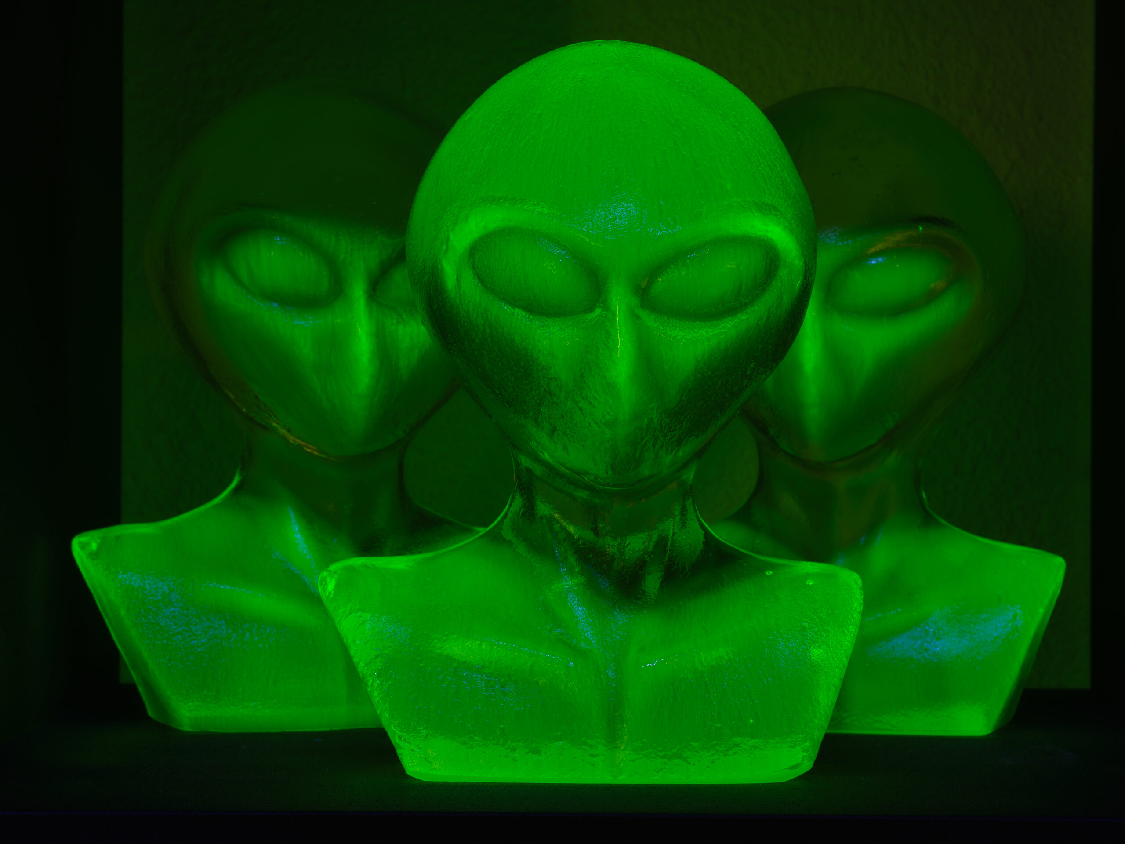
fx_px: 3087
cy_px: 422
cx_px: 562
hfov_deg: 20.7
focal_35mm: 95
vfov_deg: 15.6
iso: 50
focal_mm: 120
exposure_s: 15
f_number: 32
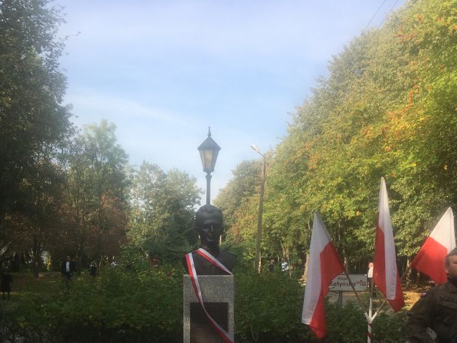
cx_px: 202
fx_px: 608
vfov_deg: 30.9
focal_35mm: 46
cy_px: 266
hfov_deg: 41.2
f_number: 2.2
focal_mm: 4.15
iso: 25
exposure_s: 1/855
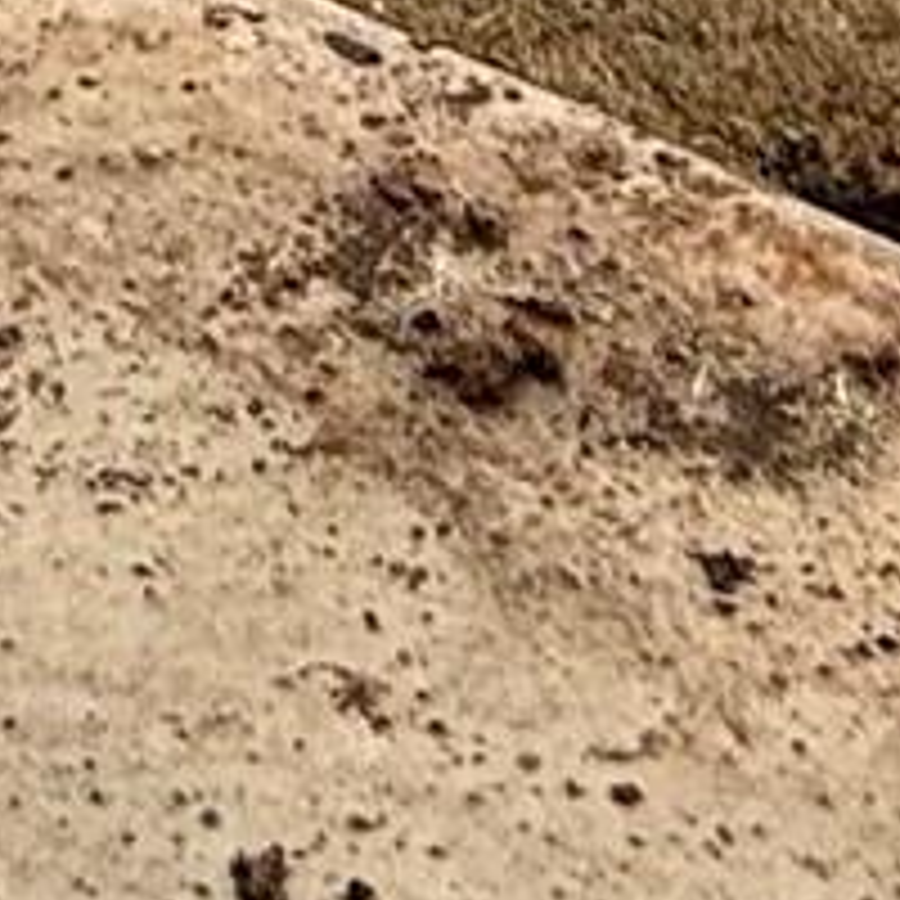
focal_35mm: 127
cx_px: -324
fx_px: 3736
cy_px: -1786
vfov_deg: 10.2
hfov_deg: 13.2
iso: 64
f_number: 2.2
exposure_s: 1/644
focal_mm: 2.22
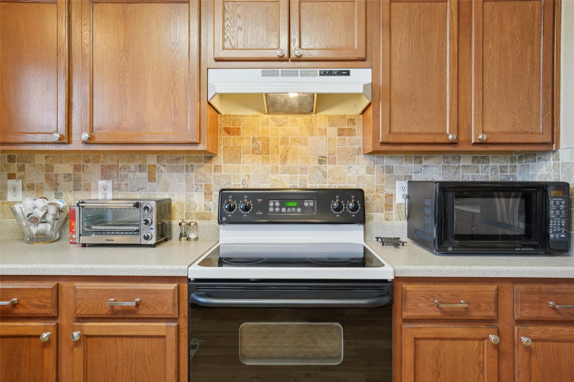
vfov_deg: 55.1
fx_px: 367
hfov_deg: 76.1
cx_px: 287
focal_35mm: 23
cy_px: 191
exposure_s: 1/10
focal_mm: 23
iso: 400
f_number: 8
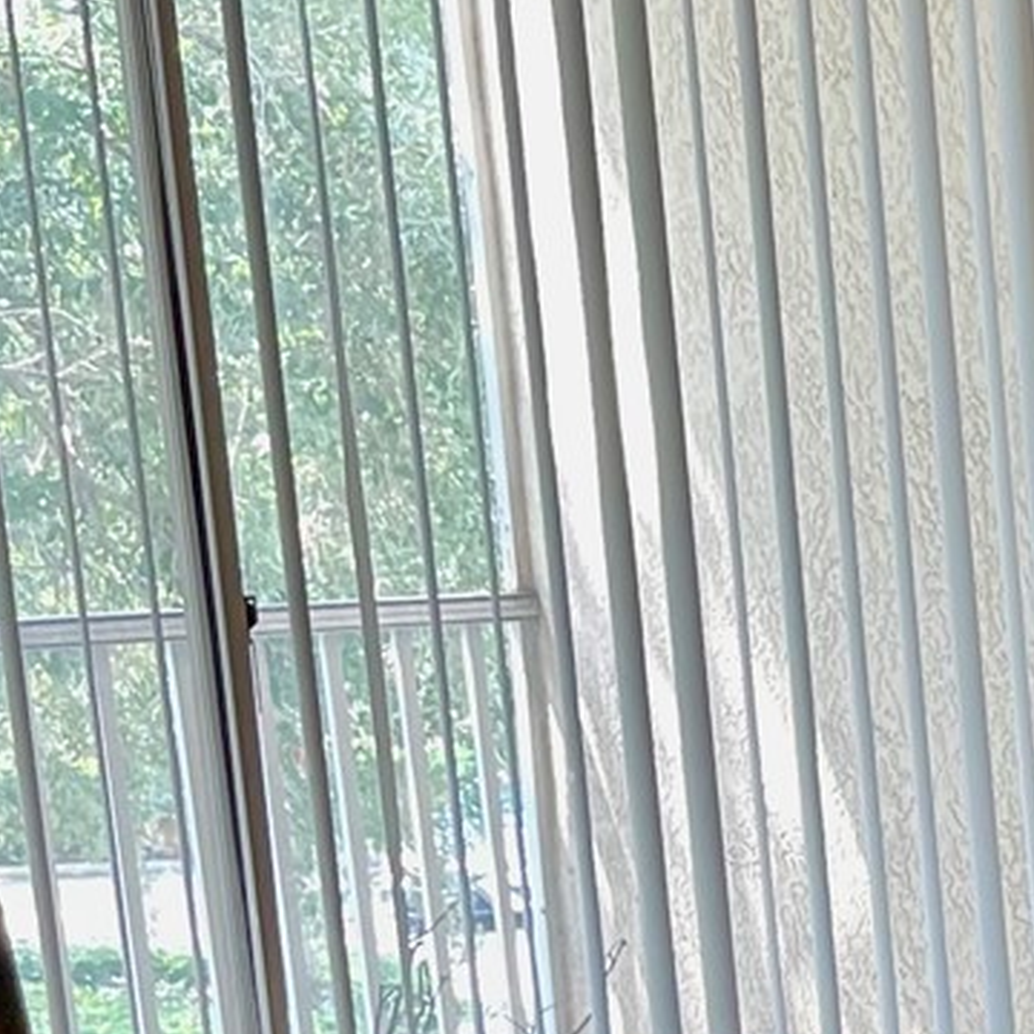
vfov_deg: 16.8
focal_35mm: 102
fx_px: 3447
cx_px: 1910
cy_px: 956
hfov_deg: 14.7
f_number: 1.6
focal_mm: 5.1
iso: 160
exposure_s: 1/60
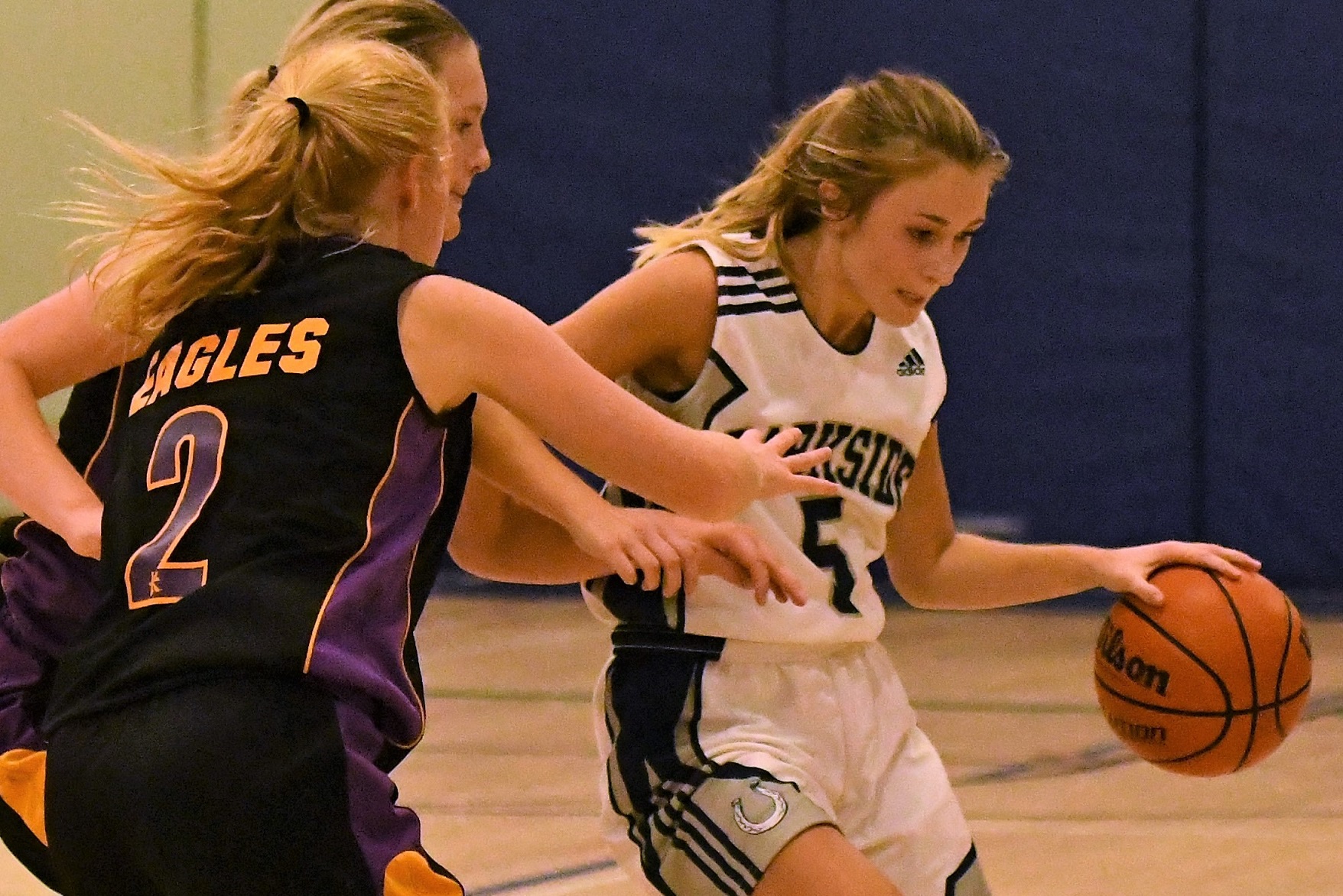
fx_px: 3918
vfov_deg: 13.1
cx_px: 672
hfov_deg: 19.4
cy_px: 448
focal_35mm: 105
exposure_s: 1/1000
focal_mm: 70
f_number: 3.2
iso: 10000
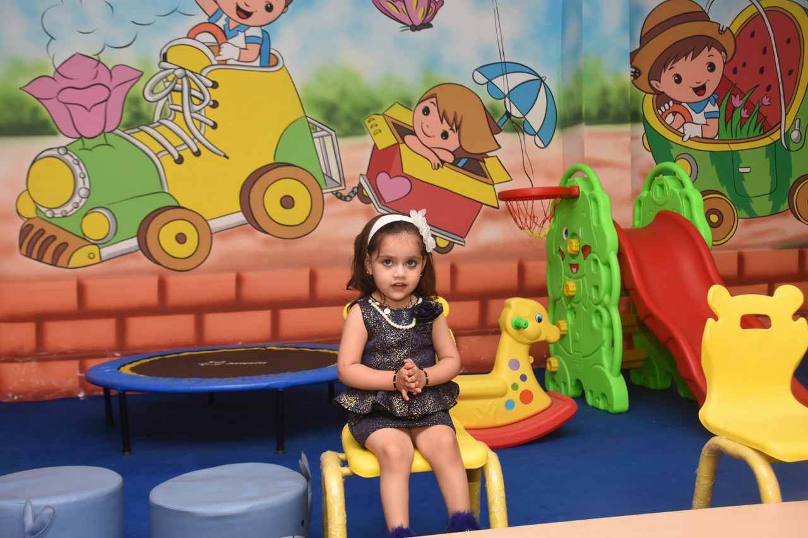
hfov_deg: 47.9
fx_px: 909
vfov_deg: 33.0
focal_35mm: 40
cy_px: 269
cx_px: 404
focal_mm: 27
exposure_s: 1/200
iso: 640
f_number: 7.1
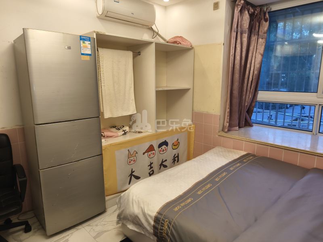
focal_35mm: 23
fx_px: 215
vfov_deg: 58.9
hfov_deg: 73.9
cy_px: 121
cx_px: 162
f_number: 1.75
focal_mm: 8.67
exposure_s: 1/100
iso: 263
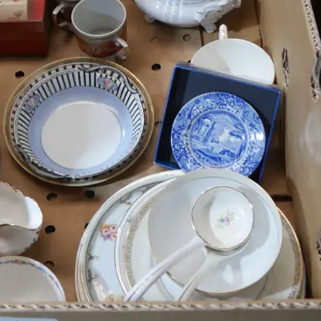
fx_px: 755
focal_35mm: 72
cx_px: 82
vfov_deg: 23.4
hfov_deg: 23.8
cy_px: 38
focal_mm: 16
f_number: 3.6
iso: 800
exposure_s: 1/60
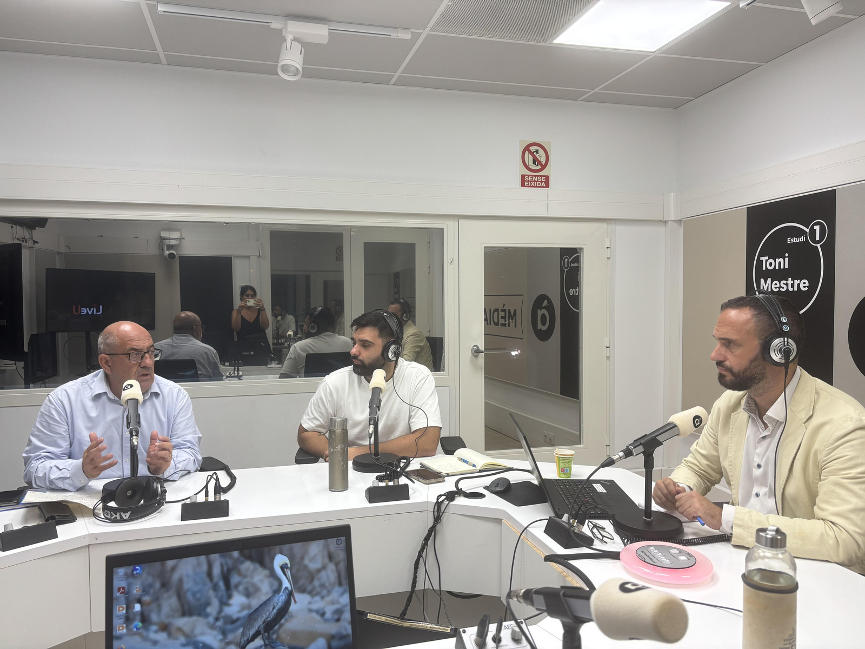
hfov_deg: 67.3
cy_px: 324
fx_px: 650
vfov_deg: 53.1
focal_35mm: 26
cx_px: 432
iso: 50
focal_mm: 5.96
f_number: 1.6
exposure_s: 1/138
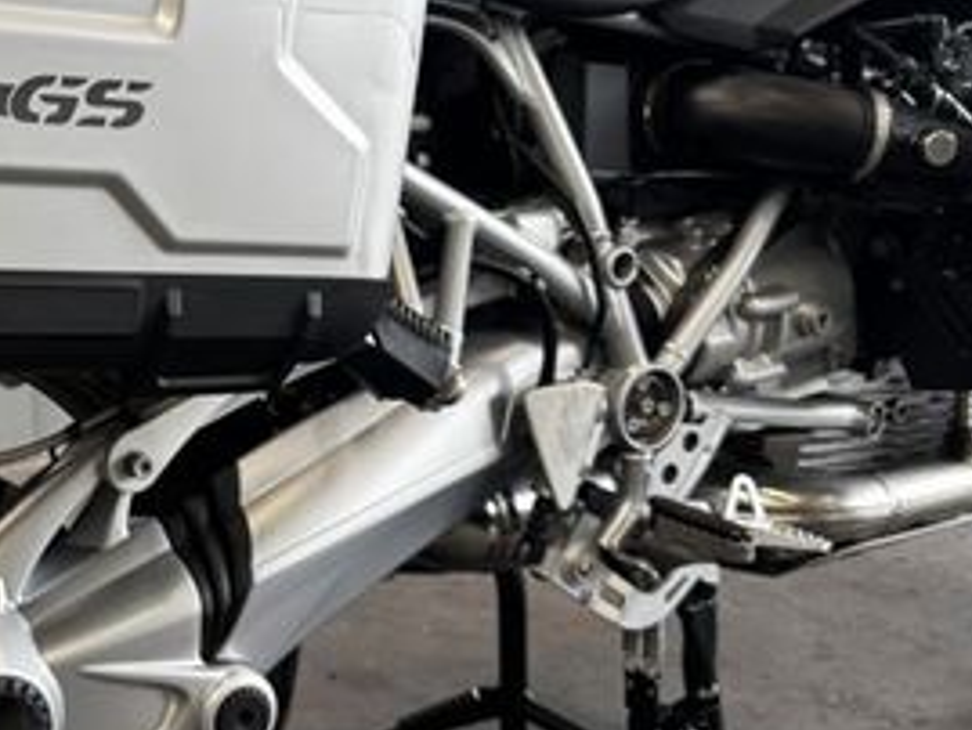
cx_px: 47
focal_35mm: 57
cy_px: 246
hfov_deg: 31.7
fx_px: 1601
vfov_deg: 25.5
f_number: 1.78
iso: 100
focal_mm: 6.76
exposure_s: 1/121
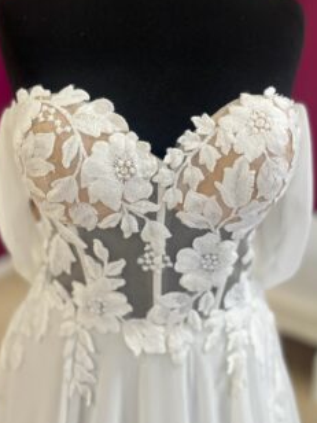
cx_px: 137
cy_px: 165
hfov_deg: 39.6
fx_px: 440
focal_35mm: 36
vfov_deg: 51.0
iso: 100
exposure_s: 1/100
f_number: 1.6
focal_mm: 5.1
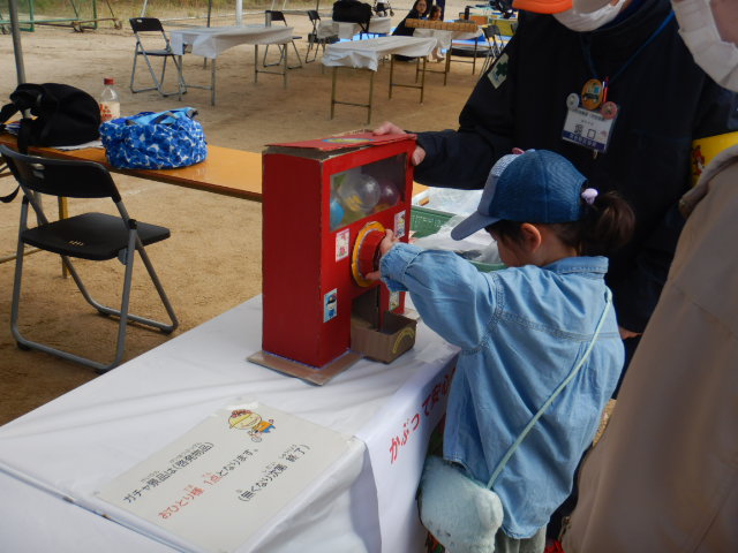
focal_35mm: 37
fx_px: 789
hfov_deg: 50.1
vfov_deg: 38.7
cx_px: 369
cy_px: 276
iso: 125
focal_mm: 6.6
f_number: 4.2
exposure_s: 1/320
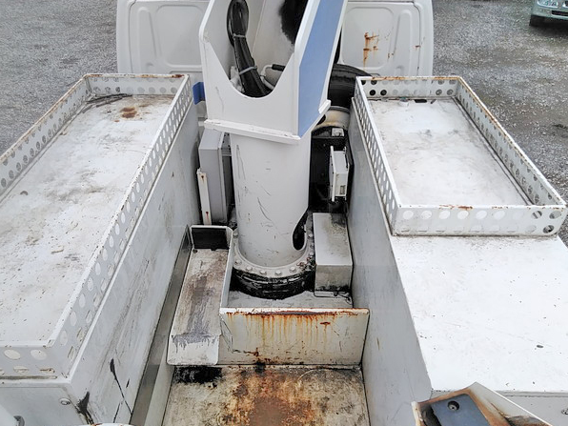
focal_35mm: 29
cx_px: 287
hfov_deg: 61.7
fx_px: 476
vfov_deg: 48.2
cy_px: 227
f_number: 2.2
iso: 60
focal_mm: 3.46
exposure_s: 1/676
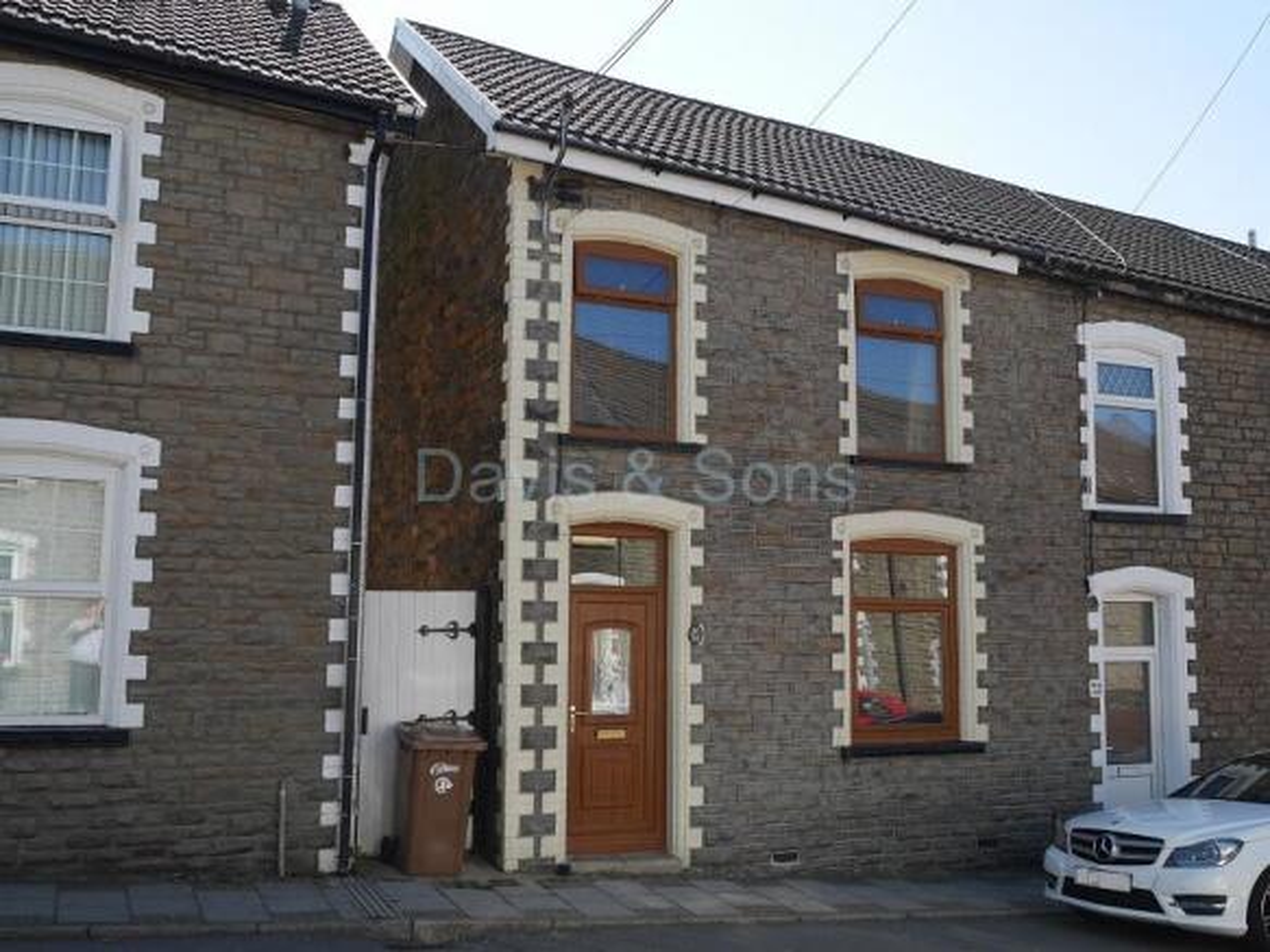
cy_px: 476
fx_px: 1247
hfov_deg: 54.0
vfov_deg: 41.8
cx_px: 635
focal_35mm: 34
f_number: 6.3
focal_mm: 17
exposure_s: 1/320
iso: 200
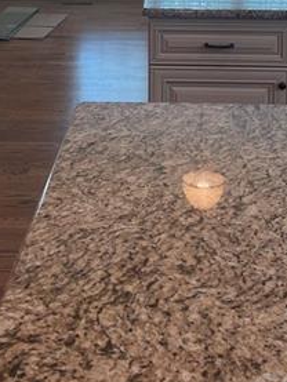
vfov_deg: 24.2
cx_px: 164
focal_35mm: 72
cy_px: -91
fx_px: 795
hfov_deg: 20.4
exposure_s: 1/120
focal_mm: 5.1
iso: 50
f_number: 1.6
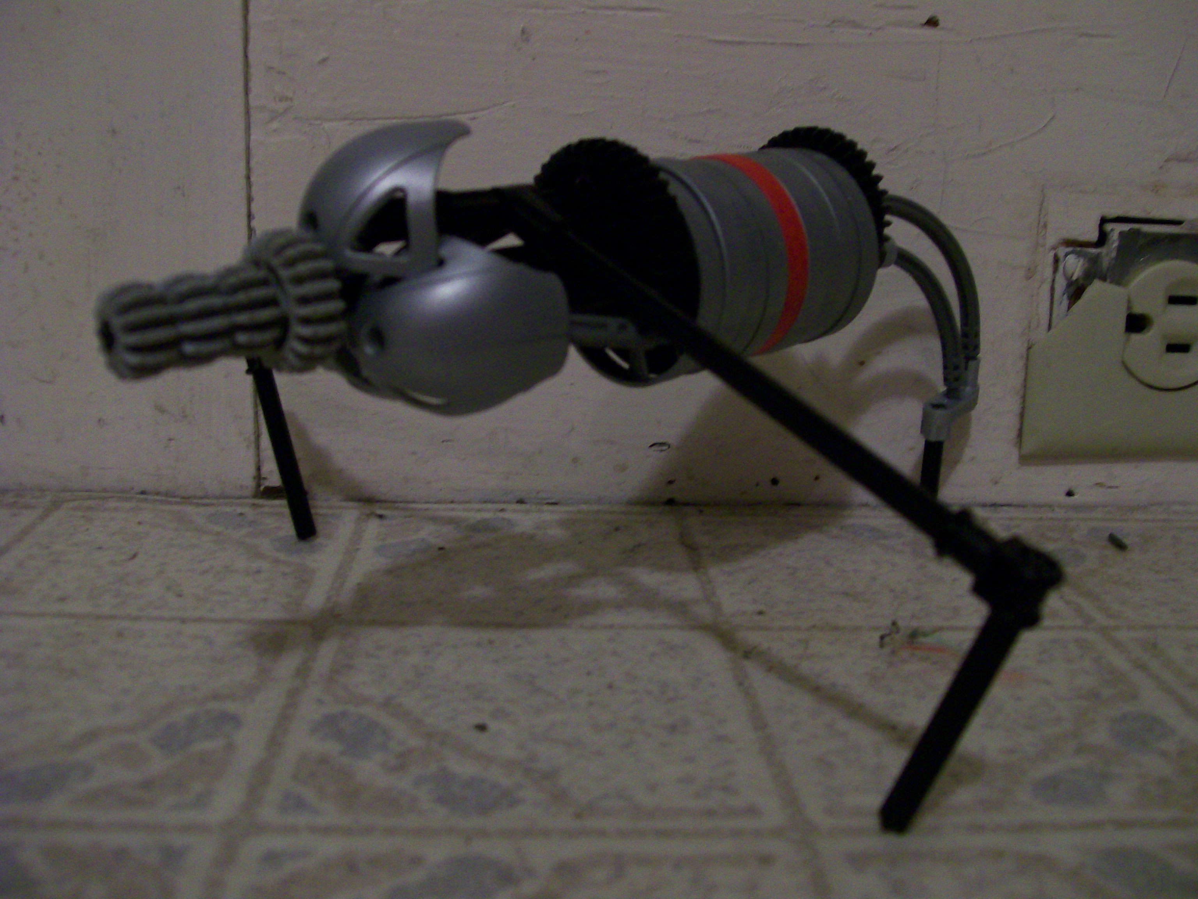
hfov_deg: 51.4
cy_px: 450
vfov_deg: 39.7
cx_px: 599
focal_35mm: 36
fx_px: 1246
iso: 160
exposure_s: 1/8
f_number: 2.7
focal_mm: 6
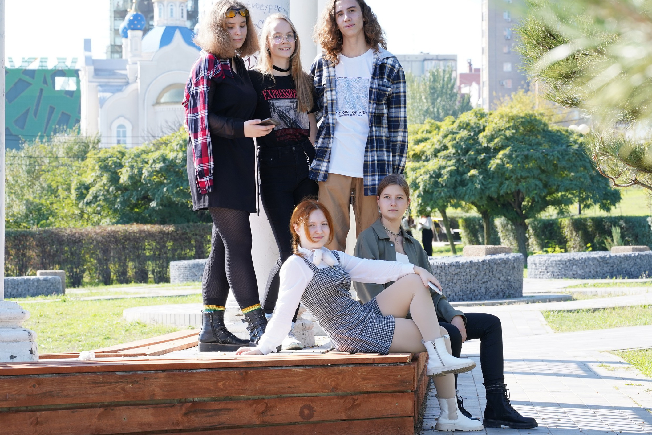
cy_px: 185
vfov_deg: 10.8
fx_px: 2300
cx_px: 269
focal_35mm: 127
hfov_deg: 16.1
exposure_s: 1/160
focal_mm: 105
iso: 320
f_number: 9
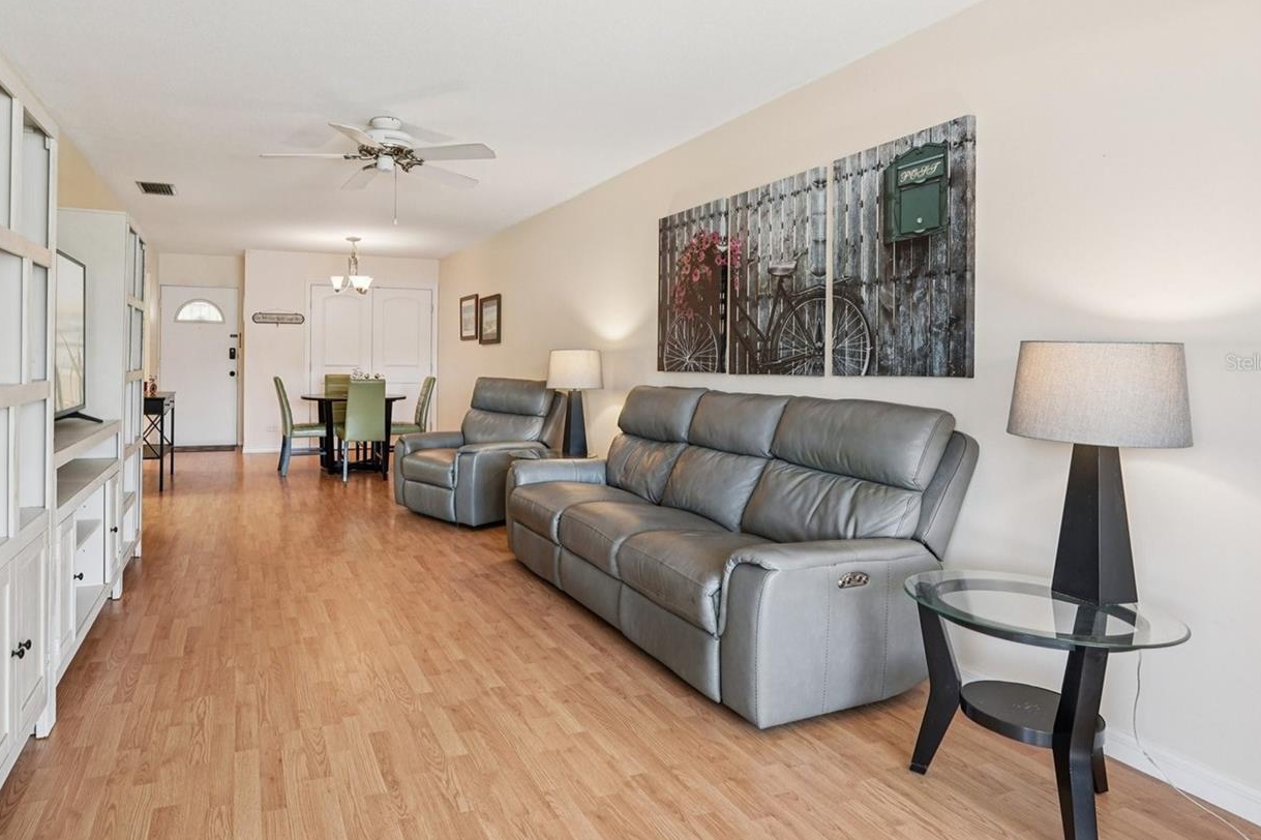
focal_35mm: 21
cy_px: 362
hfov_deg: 80.0
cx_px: 490
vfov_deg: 59.2
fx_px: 735
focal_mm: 16
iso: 400
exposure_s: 1/10
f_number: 8
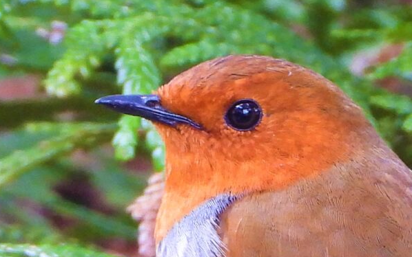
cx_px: 398
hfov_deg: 0.7
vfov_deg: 0.4
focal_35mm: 2950
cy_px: 328
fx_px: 33130
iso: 560
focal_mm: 117
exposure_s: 1/60
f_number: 5
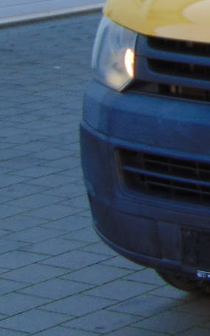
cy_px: -5
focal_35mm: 188
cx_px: 564
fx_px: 1721
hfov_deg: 6.5
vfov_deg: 11.0
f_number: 3.5
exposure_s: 1/160
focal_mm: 9
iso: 80
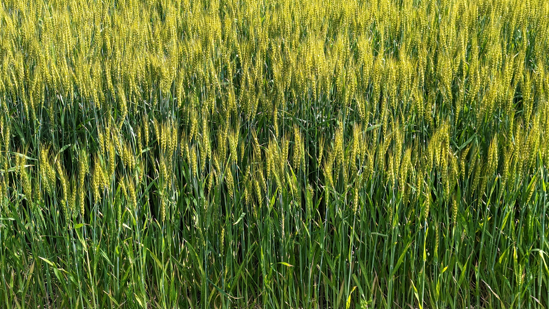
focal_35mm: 57
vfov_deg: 21.0
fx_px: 830
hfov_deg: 36.6
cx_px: 262
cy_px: 103
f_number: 1.85
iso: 43
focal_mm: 6.81
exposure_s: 1/382
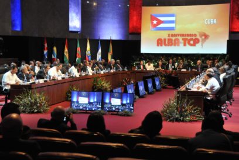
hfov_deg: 33.4
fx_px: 398
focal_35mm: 60
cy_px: 80
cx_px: 120
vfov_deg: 22.6
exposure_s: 1/30
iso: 1600
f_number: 6.3
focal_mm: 40
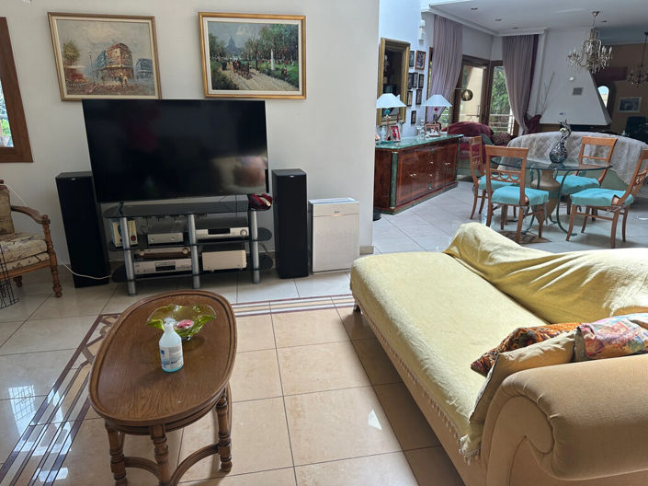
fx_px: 449
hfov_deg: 71.6
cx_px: 324
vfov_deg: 56.8
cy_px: 243
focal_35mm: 24
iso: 100
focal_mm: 6.86
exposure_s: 1/100
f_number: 1.78
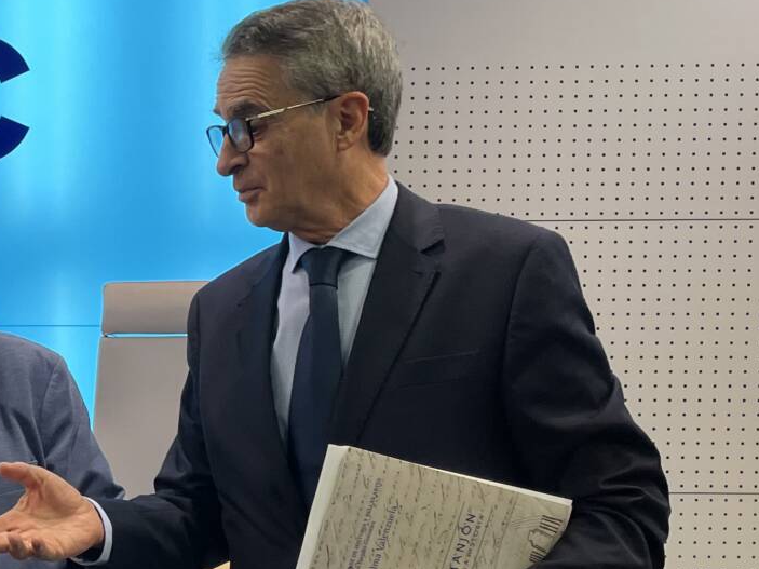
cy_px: 399
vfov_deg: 20.6
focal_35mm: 71
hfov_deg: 25.5
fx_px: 1556
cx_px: -67
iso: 64
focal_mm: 4.2
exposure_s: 1/100
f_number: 1.6
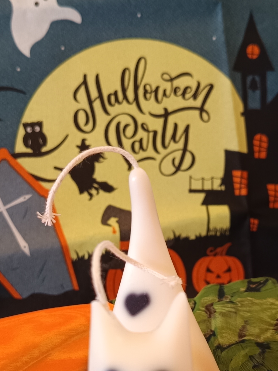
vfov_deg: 34.6
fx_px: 589
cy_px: 244
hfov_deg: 26.6
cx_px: 134
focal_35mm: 55
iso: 241
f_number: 1.7
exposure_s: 1/50
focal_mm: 5.31
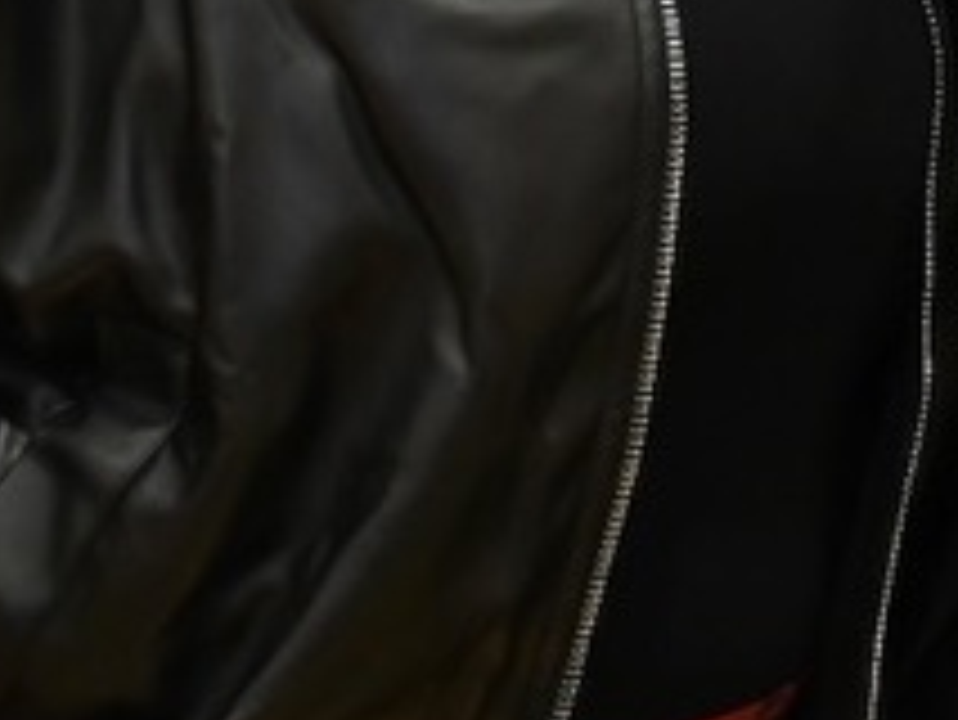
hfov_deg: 8.4
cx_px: 1678
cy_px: -729
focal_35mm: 226
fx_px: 6258
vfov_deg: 6.4
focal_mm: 49
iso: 3200
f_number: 5
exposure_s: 1/200
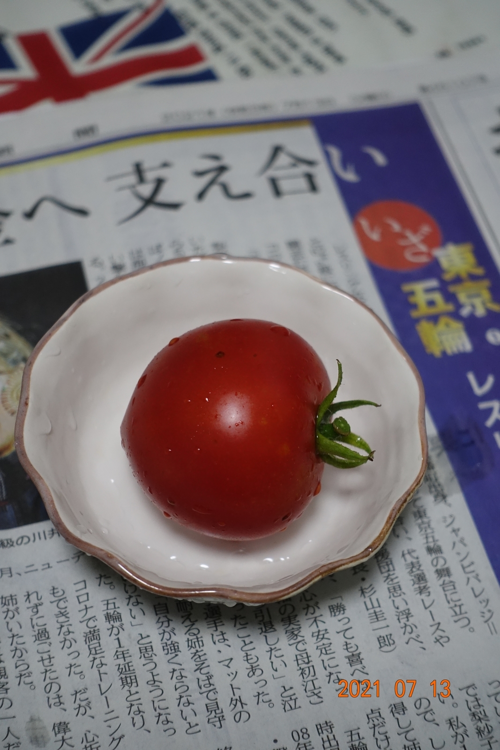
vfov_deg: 28.8
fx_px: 1458
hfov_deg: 19.5
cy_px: 375
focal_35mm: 70
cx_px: 250
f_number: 2.8
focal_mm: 25.7
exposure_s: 1/80
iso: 640
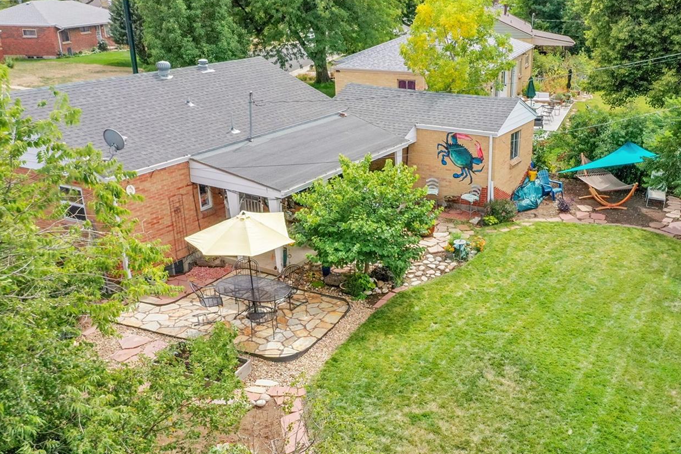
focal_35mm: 36
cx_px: 435
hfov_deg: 52.4
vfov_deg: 36.8
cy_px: 251
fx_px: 681
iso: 800
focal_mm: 10.26
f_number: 7.1
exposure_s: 1/1000
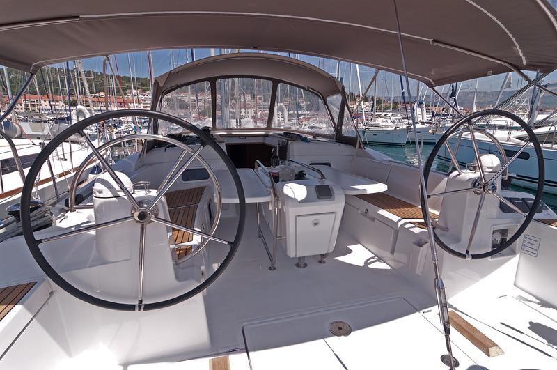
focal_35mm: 18
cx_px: 278
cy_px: 185
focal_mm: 12
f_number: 8
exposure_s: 1/320
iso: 200
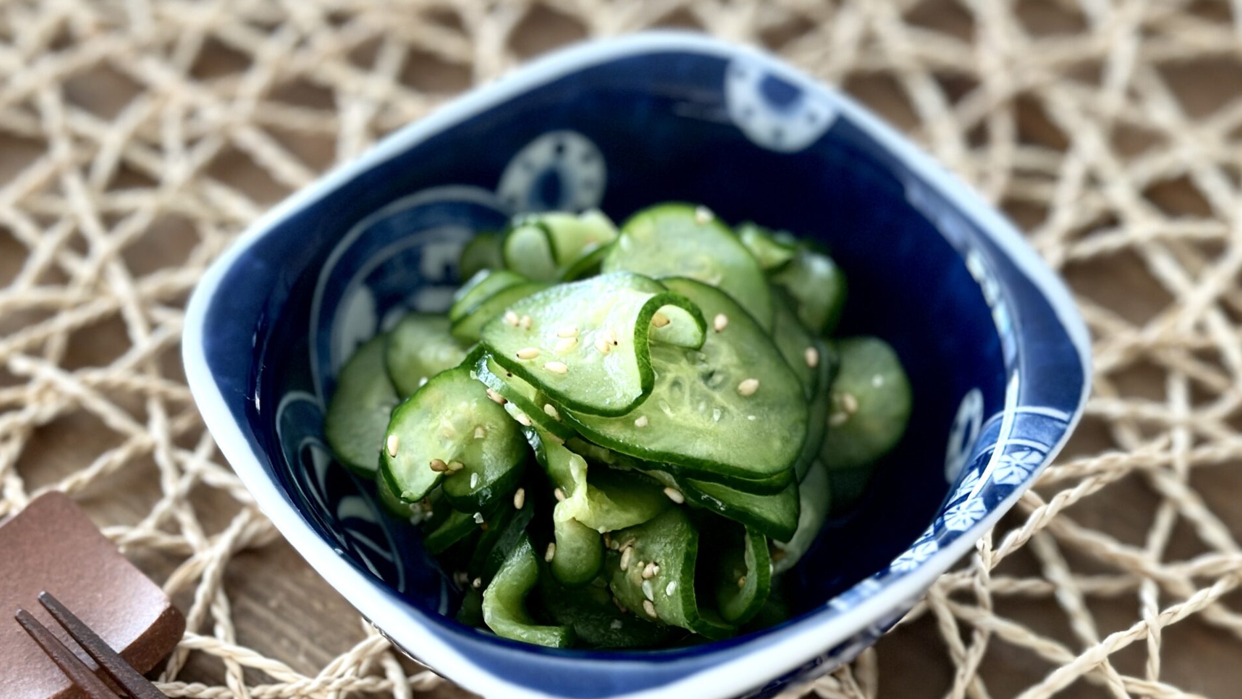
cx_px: 622
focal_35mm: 53
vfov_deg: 22.6
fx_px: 1746
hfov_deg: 39.2
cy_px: 397
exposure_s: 1/61
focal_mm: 6.86
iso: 125
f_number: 1.78
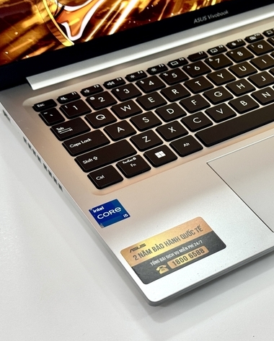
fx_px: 800
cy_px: 143
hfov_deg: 18.9
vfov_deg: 24.1
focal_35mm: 79
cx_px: 271
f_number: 1.78
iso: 80
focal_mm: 6.76
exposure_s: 1/121
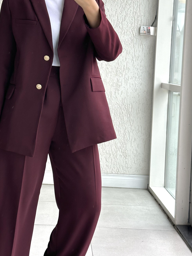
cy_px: 86
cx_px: 78
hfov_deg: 19.9
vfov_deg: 26.2
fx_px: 547
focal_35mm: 74
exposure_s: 1/76
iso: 80
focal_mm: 6.86
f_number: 1.78
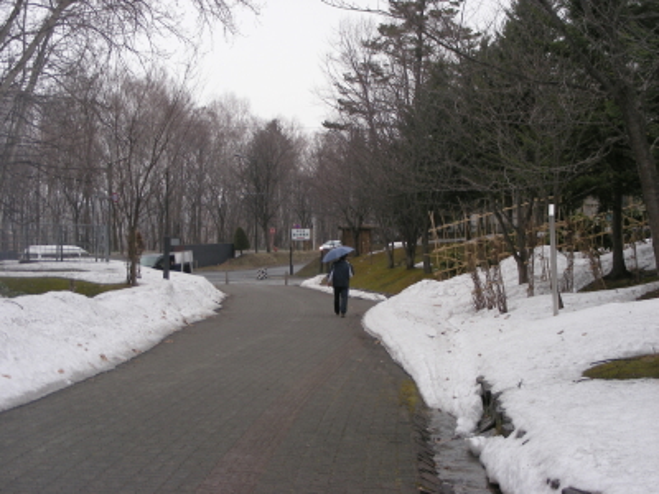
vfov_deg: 23.3
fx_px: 1199
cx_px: 330
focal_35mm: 63
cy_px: 247
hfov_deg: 30.7
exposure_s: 1/31
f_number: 3.5
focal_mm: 10.5
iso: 50
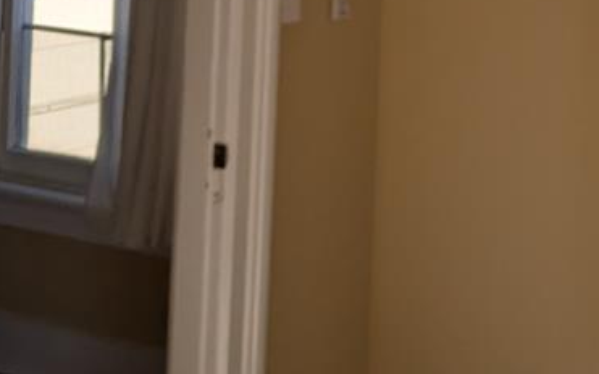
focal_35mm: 107
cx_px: 593
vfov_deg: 11.7
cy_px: -183
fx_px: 1747
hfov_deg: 18.9
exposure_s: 1/1420
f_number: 1.89
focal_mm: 5.43
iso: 47
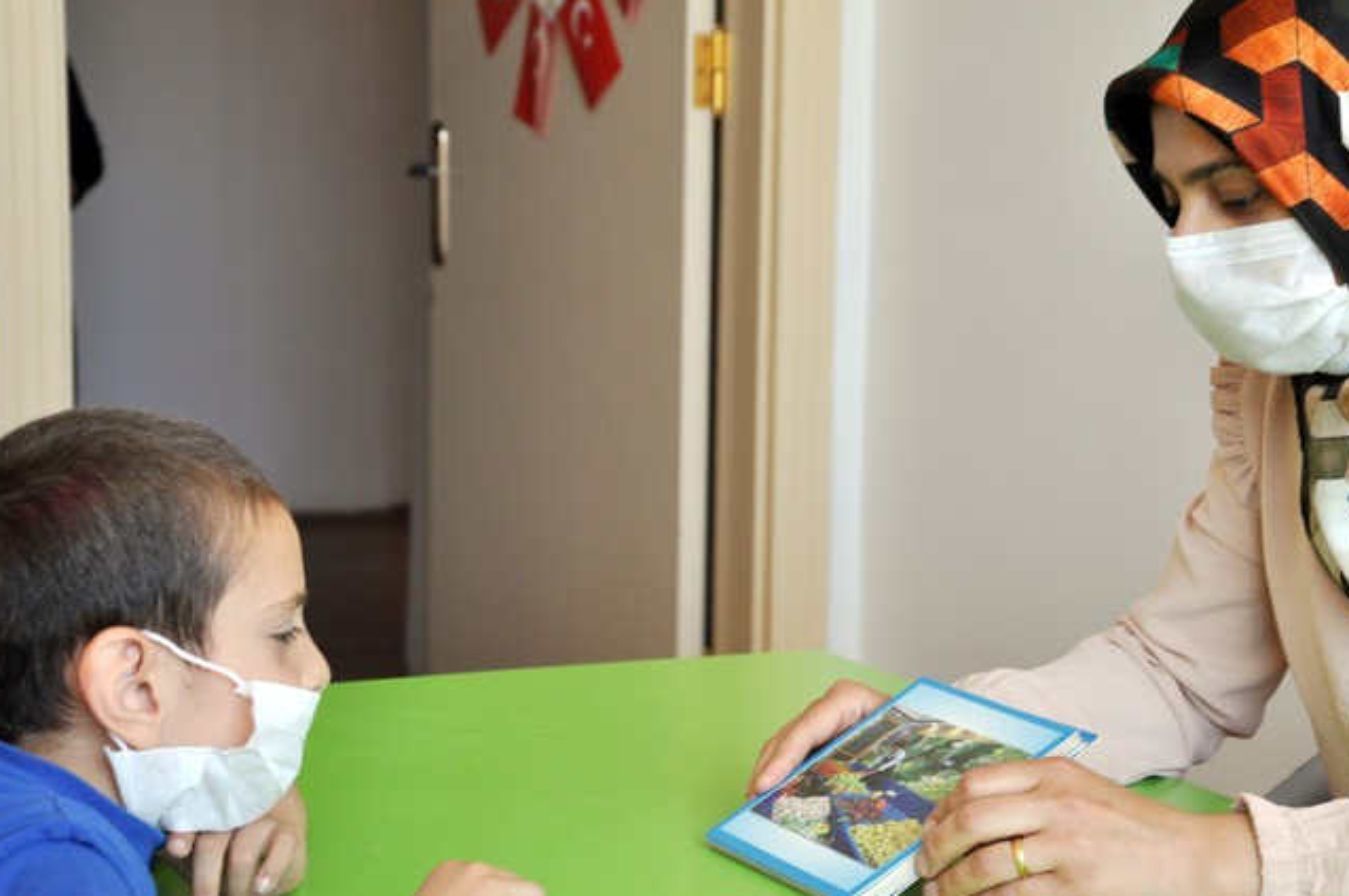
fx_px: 3168
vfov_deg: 16.1
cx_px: 719
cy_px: 472
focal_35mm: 85
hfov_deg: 24.0
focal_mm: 45
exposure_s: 1/100
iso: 400
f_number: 5
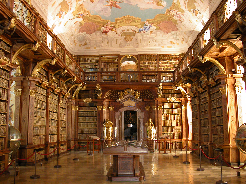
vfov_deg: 40.7
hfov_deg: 52.6
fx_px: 249
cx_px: 123
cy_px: 92
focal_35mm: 35
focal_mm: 8.9
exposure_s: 1/7
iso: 100
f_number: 2.8
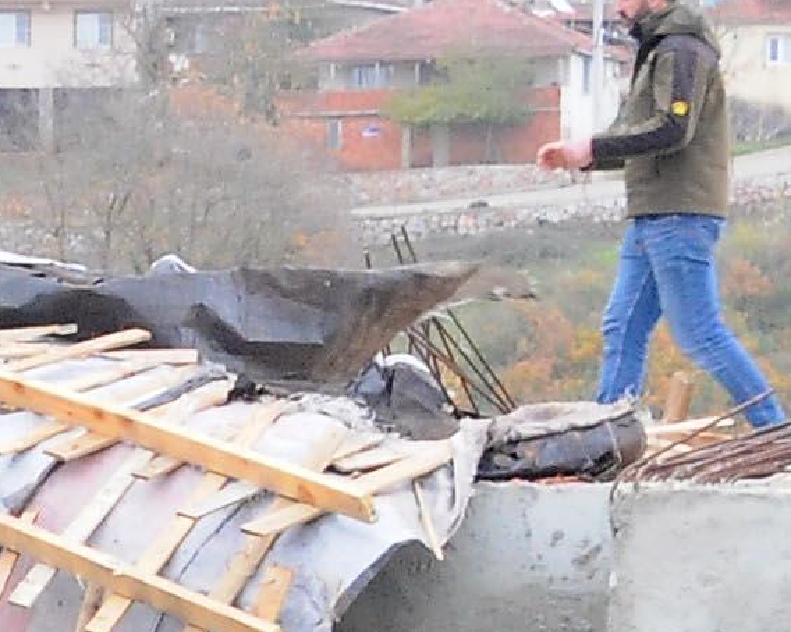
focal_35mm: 372
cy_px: 1140
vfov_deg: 4.1
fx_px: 8695
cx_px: -478
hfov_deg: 5.2
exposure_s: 1/125
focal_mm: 35
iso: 1000
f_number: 5.6
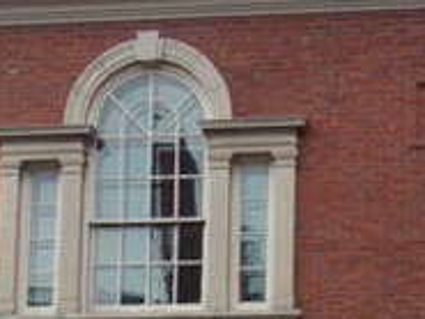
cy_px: 468
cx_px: 214
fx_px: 1806
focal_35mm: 147
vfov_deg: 9.8
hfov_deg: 13.4
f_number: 3.4
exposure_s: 1/80
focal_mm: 6.1
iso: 80
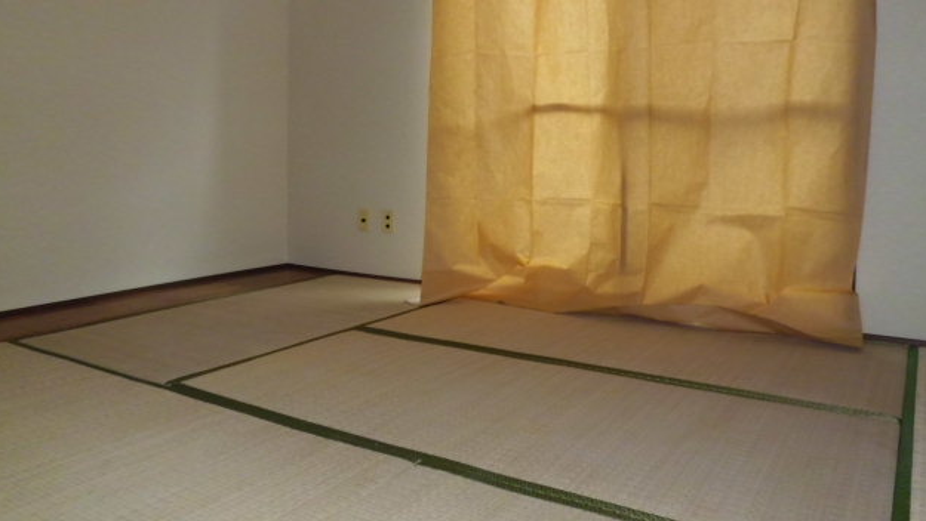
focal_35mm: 29
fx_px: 712
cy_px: 189
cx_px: 470
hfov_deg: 66.0
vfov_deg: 39.9
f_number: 2.8
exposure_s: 1/125
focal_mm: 4.7
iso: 100
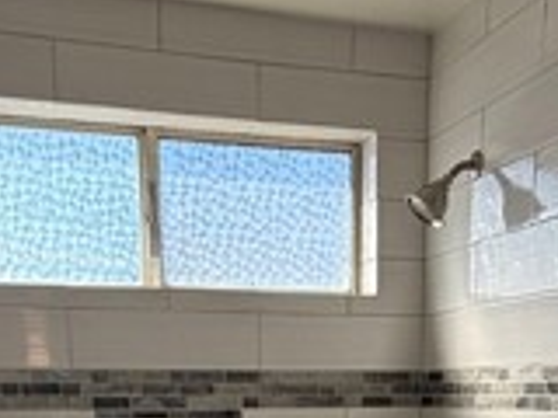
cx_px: 296
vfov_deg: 21.9
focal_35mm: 56
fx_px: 903
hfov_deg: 34.3
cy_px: 620
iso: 64
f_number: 2.2
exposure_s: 1/417
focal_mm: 2.22
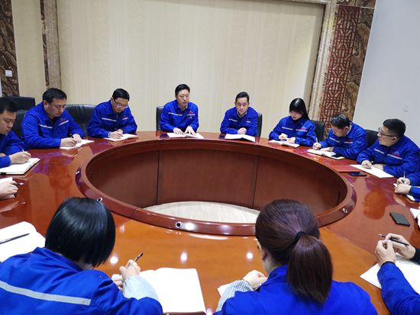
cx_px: 210
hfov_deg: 65.3
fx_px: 328
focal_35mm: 27
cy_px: 158
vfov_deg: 51.4
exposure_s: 1/33.3
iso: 200
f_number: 1.8
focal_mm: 3.95
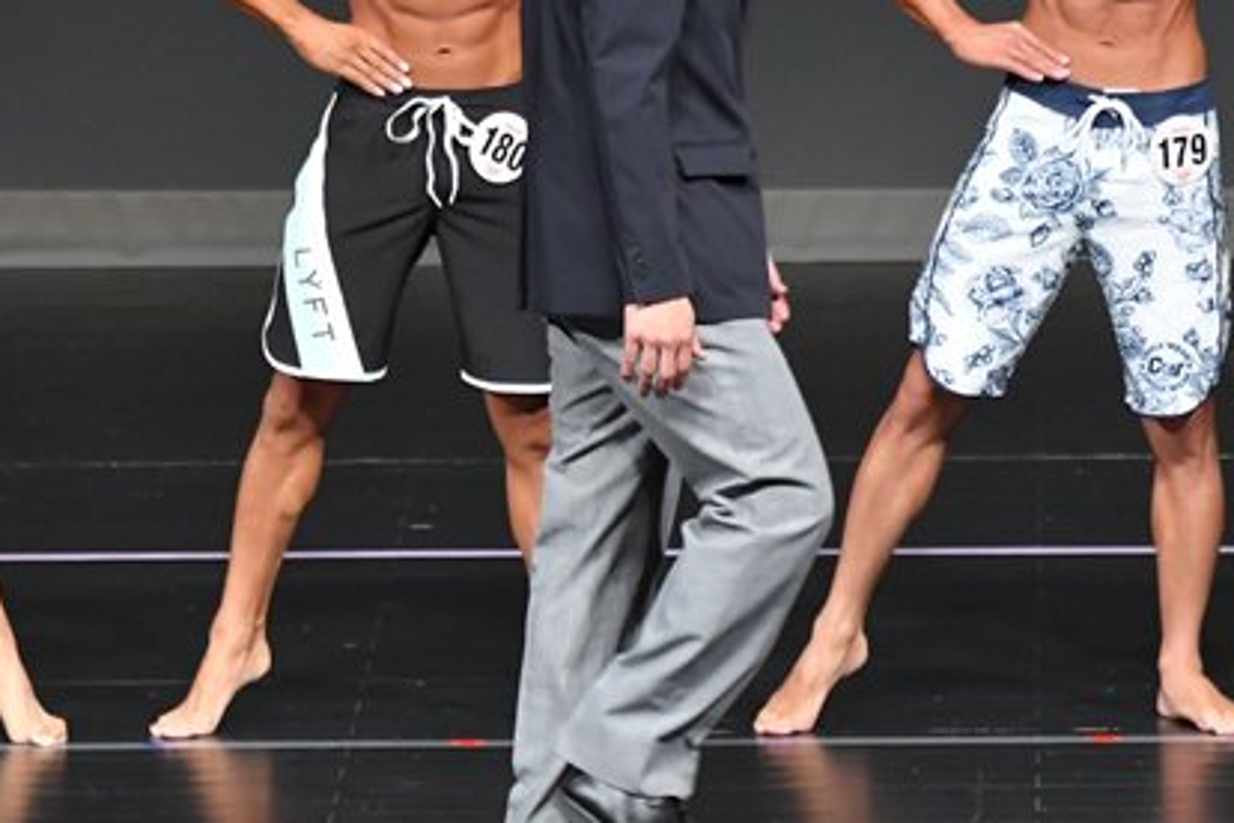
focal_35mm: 589
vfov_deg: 2.3
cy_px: 221
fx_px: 20188
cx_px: 532
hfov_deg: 3.5
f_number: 5.6
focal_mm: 210
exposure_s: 1/400
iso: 4000
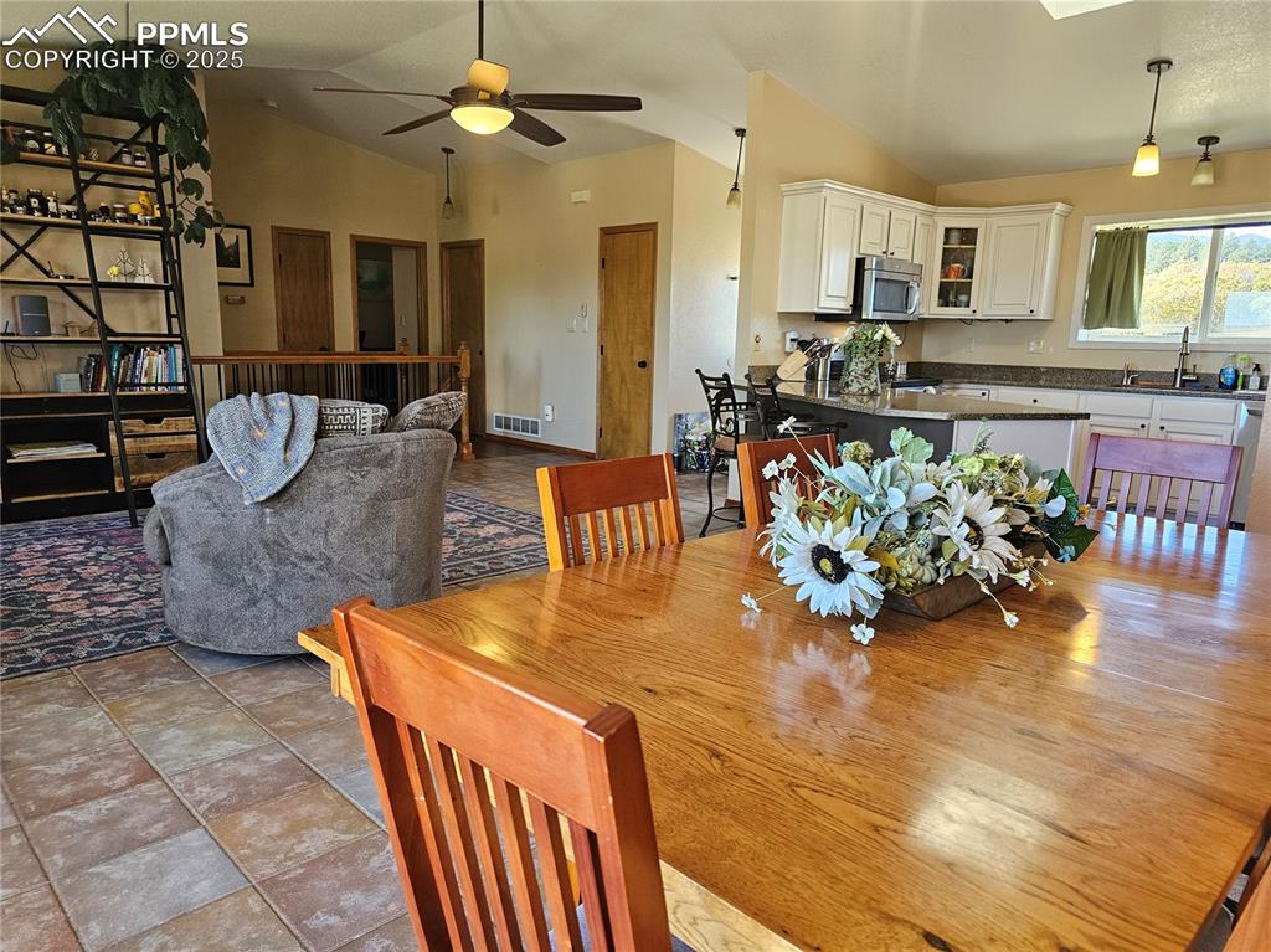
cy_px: 476
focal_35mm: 23
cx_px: 636
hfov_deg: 74.0
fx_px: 844
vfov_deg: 58.8
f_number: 1.7
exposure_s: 1/120
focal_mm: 6.3
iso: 250
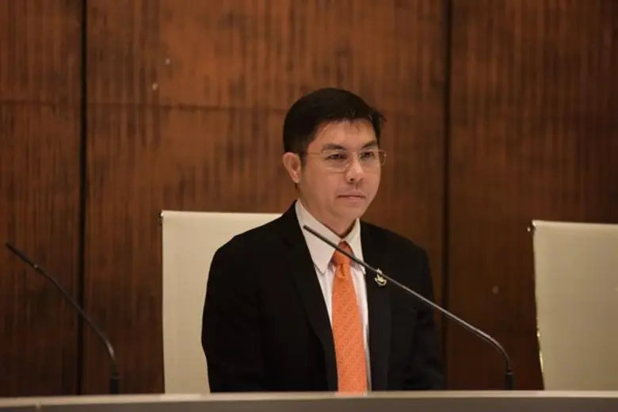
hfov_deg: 10.3
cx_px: 309
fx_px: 3433
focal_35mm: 200
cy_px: 206
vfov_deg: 6.9
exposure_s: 1/250
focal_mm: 200
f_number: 2.8
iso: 2500
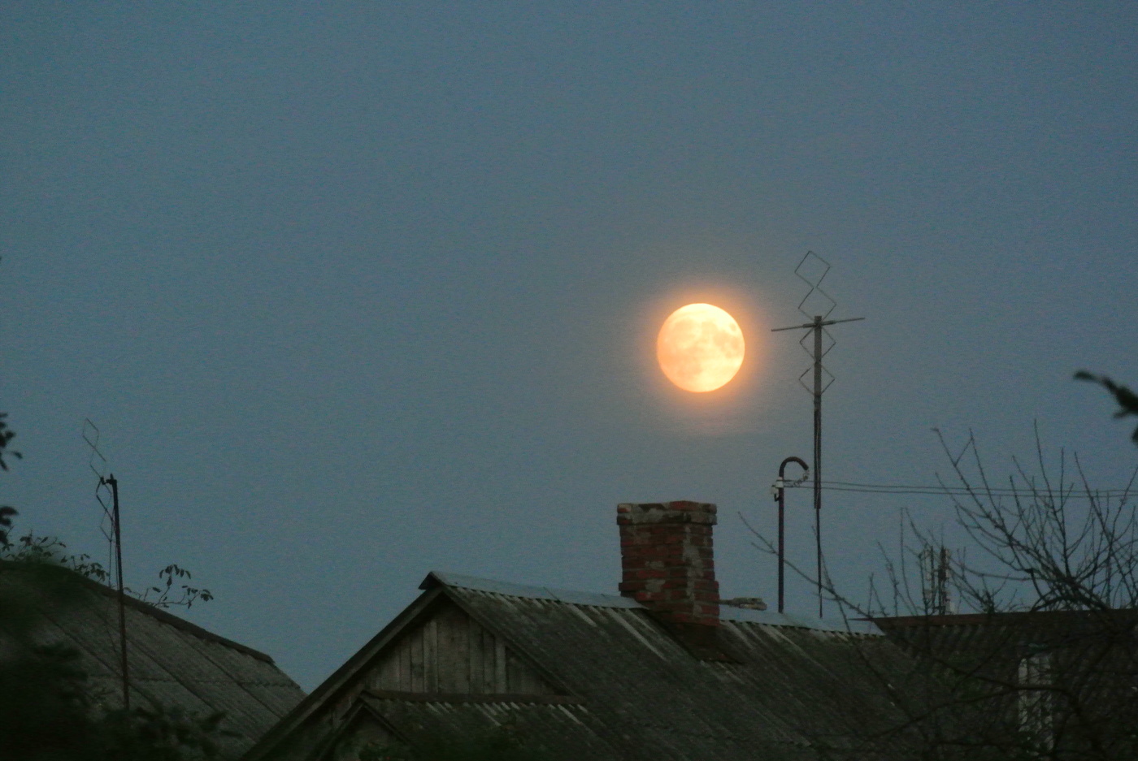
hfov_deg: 6.9
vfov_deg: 4.6
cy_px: 380
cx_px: 569
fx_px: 9399
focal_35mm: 297
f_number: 5.6
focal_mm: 110
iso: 3200
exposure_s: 1/60
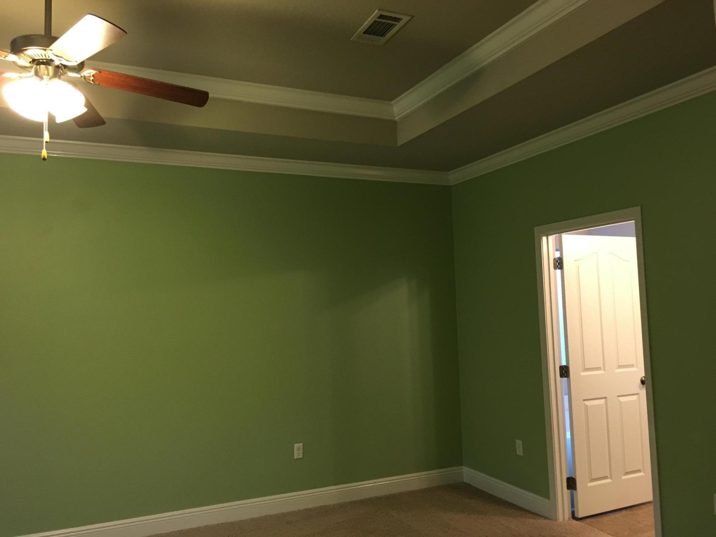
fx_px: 600
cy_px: 268
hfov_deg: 61.7
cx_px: 358
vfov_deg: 48.2
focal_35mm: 29
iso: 80
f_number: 2.2
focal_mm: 4.15
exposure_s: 1/10
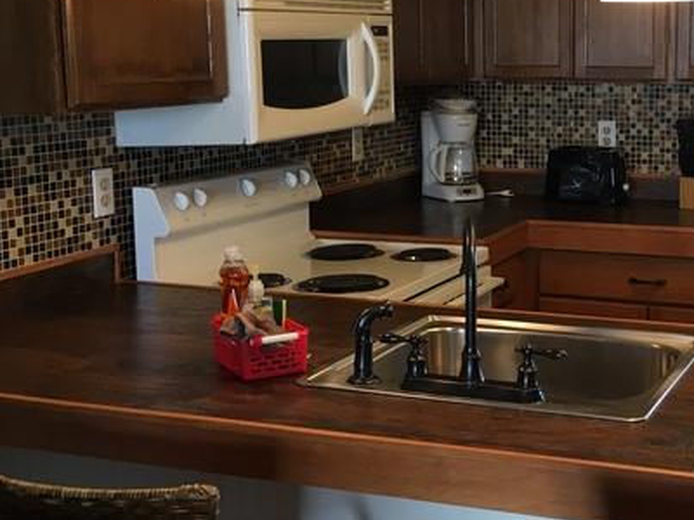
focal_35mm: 58
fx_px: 1163
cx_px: 553
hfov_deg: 32.3
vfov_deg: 25.2
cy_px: 217
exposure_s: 1/30
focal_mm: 4.15
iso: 64
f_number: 2.2
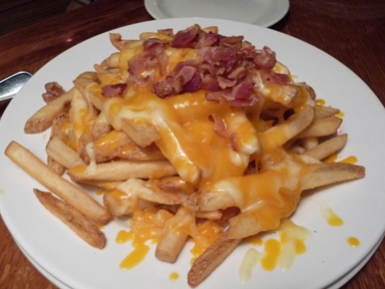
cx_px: 191
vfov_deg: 48.3
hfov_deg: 61.6
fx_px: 323
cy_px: 148
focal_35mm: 29
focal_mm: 4.7
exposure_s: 1/25
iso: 400
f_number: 3.3
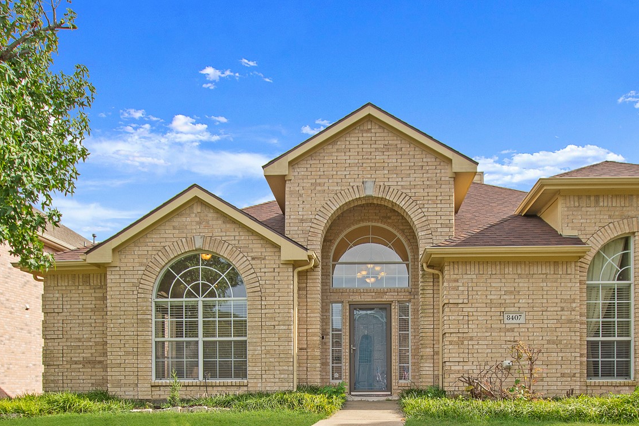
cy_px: 384
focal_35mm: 29
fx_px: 515
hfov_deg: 63.5
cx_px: 356
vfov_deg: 41.4
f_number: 7.1
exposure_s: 1/250
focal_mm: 10
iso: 100
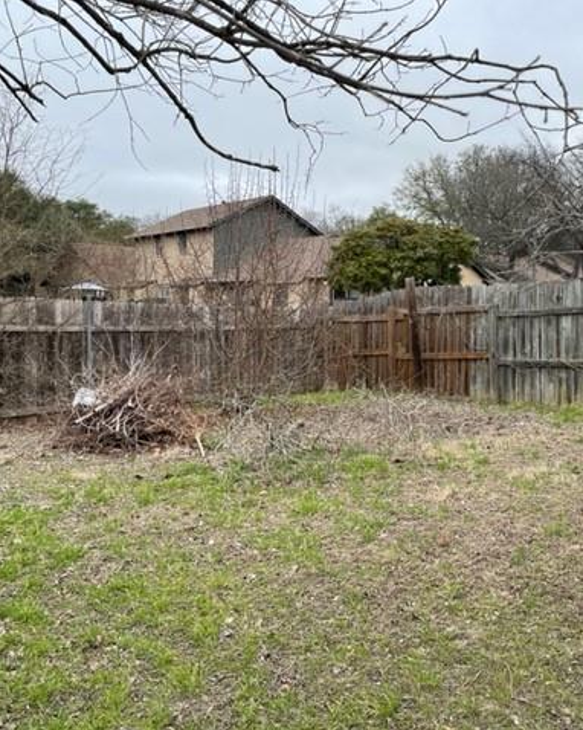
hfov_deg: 43.0
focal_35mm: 34
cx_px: 365
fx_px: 734
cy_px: 365
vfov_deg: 52.9
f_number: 1.6
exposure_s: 1/636
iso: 32
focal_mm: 4.2
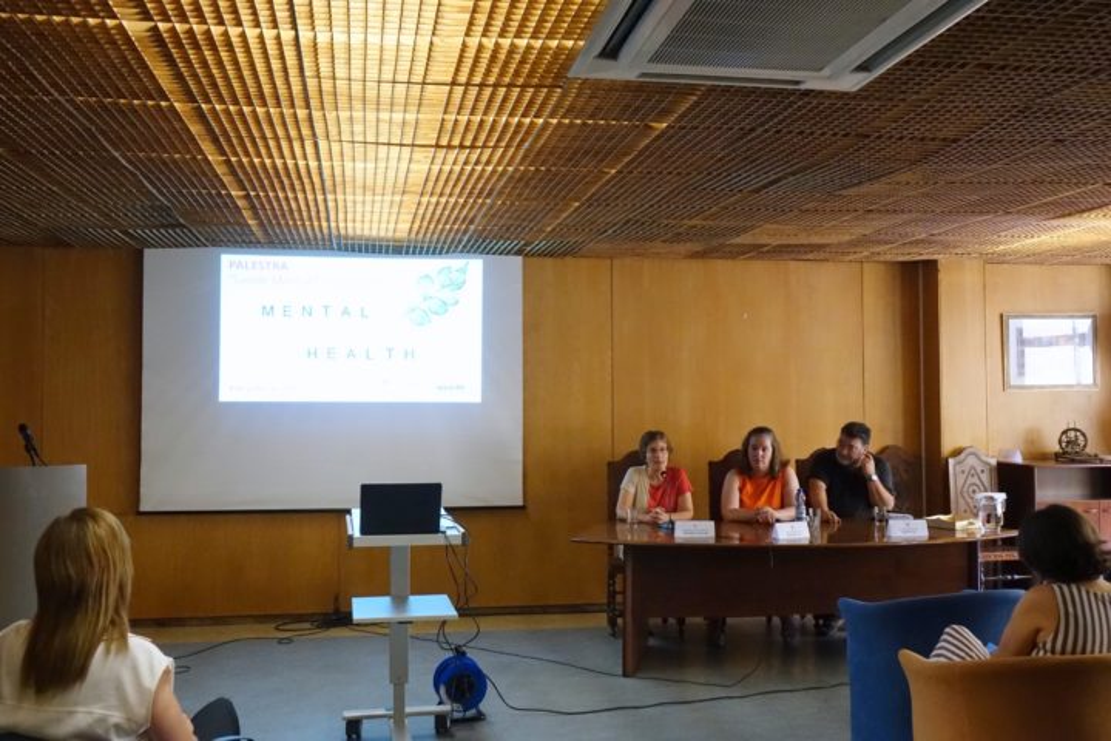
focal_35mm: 35
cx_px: 556
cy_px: 370
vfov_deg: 37.9
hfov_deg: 54.4
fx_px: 1080
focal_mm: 12.83
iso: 2000
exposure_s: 1/200
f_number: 3.2
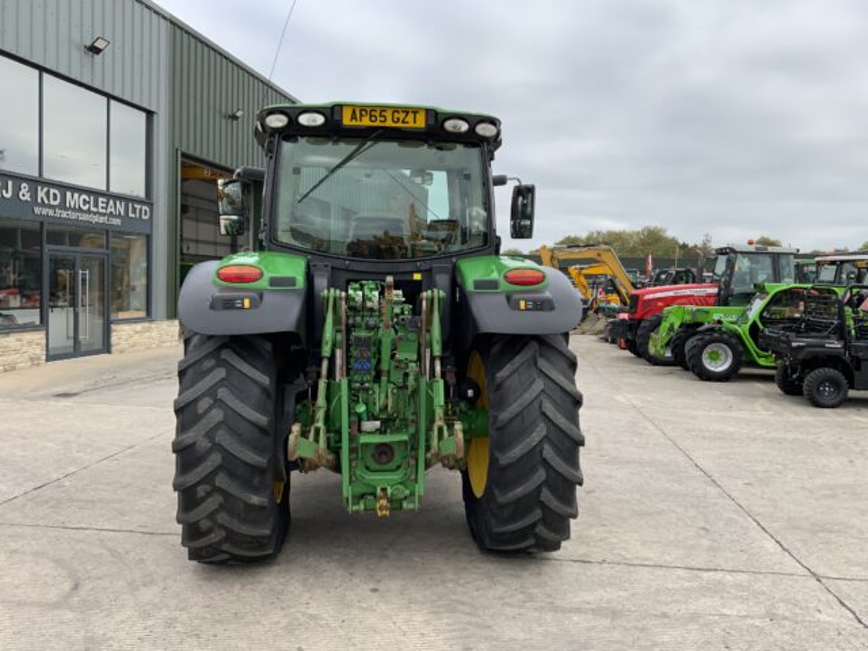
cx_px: 434
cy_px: 326
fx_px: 727
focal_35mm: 29
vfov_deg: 48.2
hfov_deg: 61.7
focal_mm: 3
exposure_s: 1/606
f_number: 1.8
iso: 16
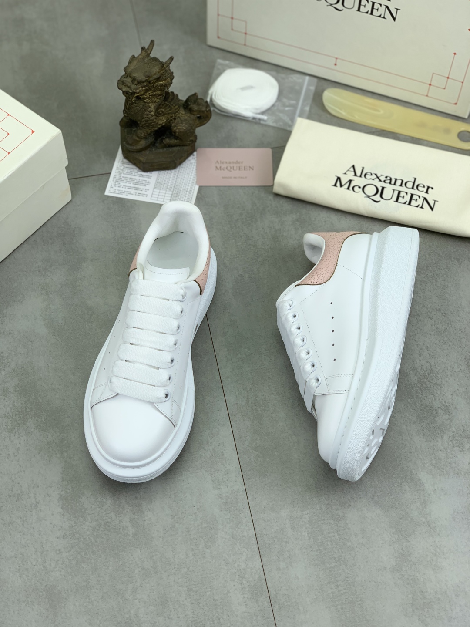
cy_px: 314
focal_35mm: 52
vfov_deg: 36.8
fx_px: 941
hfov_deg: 28.0
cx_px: 235
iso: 16
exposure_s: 1/144
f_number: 2.4
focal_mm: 6
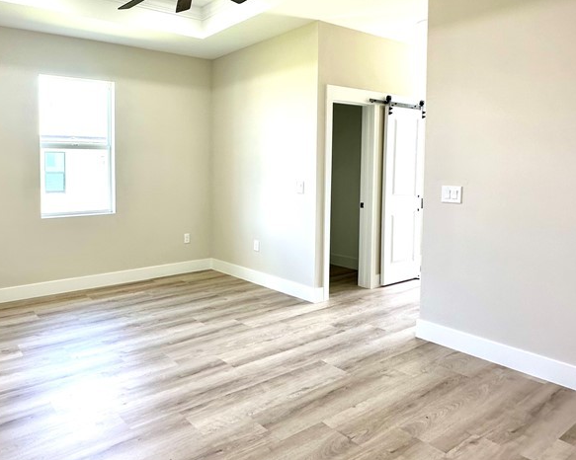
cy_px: 187
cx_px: 144
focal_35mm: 24
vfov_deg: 58.3
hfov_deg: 66.0
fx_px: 409
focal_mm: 2.22
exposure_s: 1/99
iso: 50
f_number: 2.2
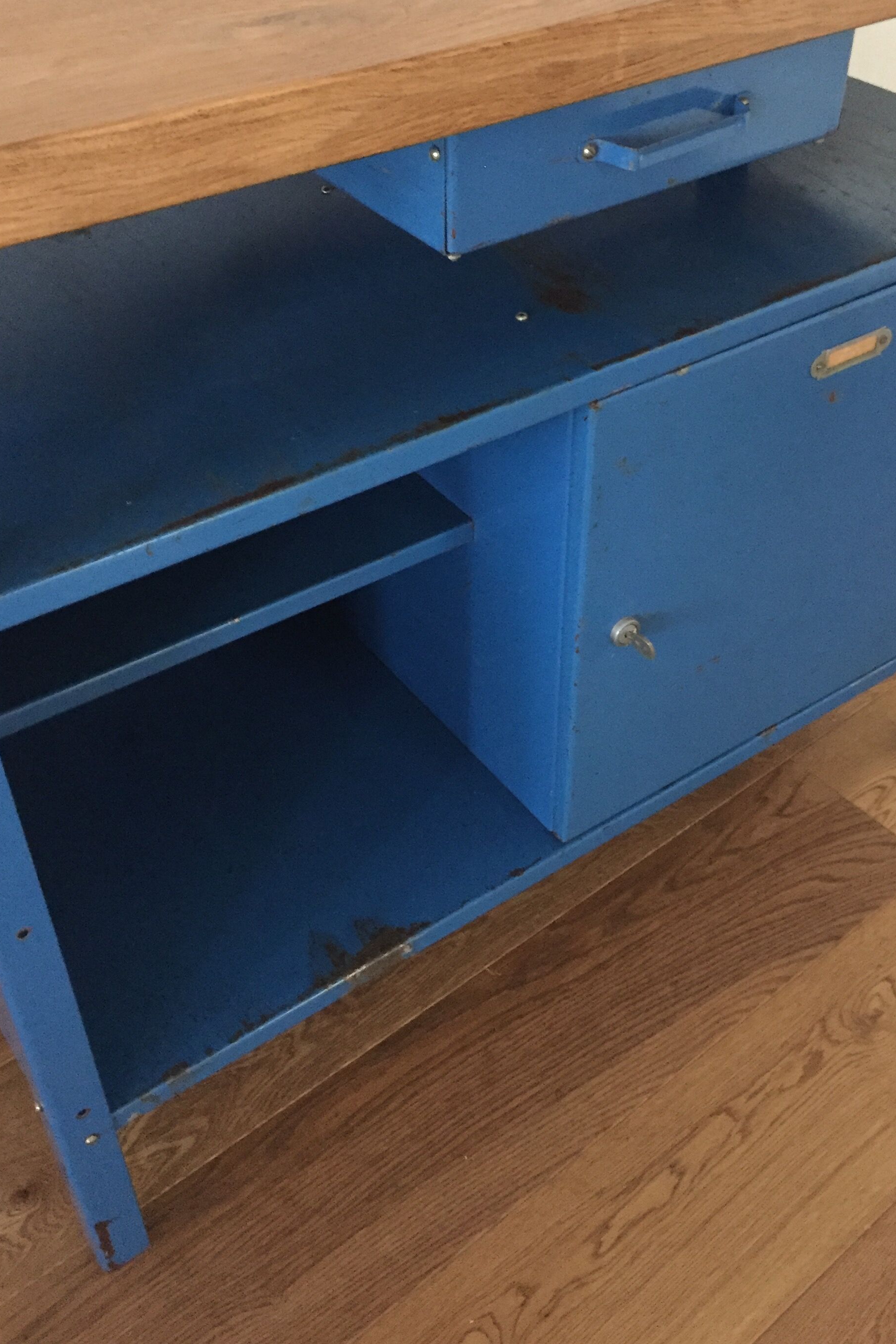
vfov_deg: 53.0
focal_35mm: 36
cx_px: 509
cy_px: 605
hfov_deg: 36.8
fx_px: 1344
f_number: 2.2
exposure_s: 1/17
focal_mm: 4.15
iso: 640
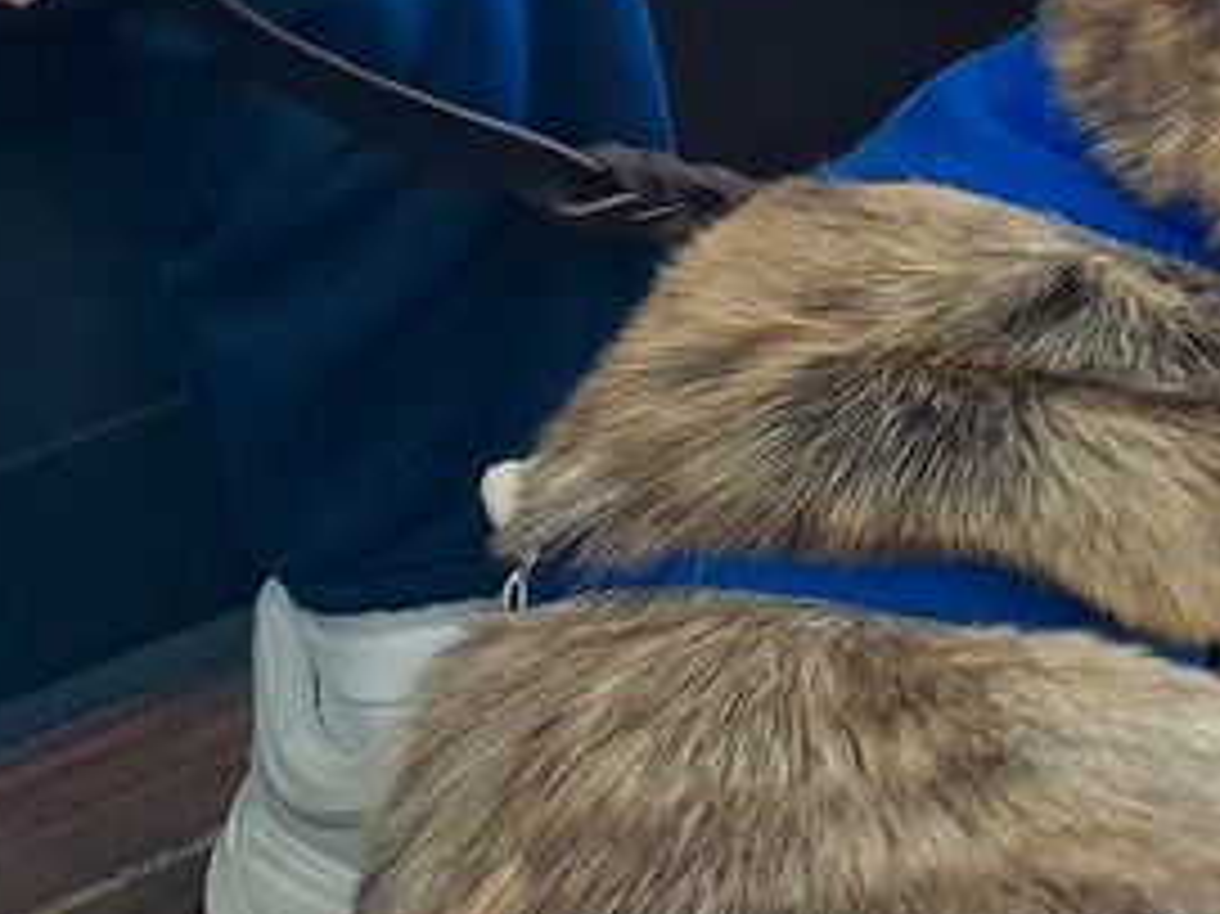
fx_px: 3593
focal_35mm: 102
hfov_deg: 17.0
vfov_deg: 13.9
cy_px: -279
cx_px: 1945
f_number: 1.8
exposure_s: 1/40
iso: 320
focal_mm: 4
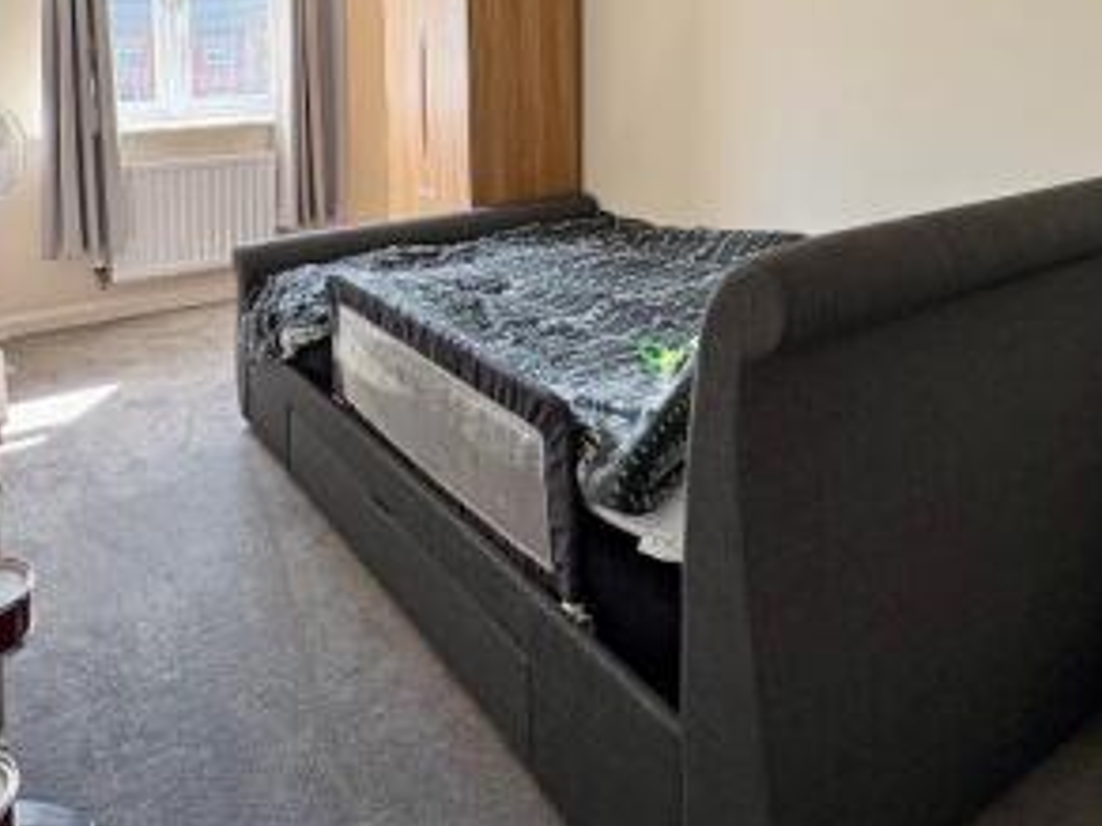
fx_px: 891
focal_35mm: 28
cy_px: 89
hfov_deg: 63.3
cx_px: 493
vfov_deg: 45.3
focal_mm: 2.22
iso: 250
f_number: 2.2
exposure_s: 1/84
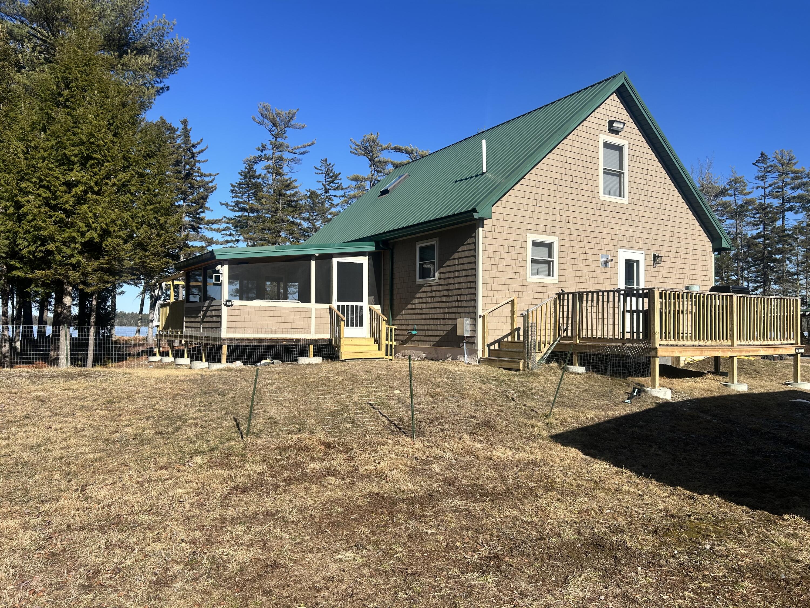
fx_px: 608
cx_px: 405
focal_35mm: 26
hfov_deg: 67.3
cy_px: 304
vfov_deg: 53.1
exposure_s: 1/4115
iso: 50
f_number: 1.5
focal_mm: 5.7
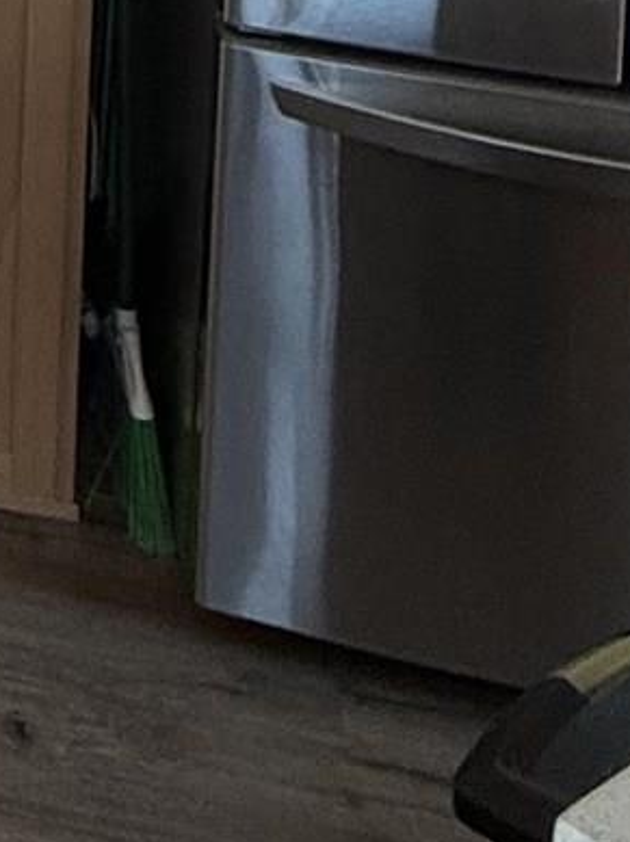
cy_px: -740
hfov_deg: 14.3
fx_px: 2017
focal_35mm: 83
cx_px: -688
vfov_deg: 18.0
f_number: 2.2
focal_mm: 2.22
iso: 200
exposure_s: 1/60
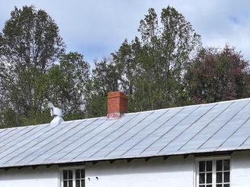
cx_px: 189
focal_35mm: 75
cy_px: 248
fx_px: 541
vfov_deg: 18.2
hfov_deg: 25.7
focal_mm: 12.29
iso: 100
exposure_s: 1/2000
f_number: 2.8
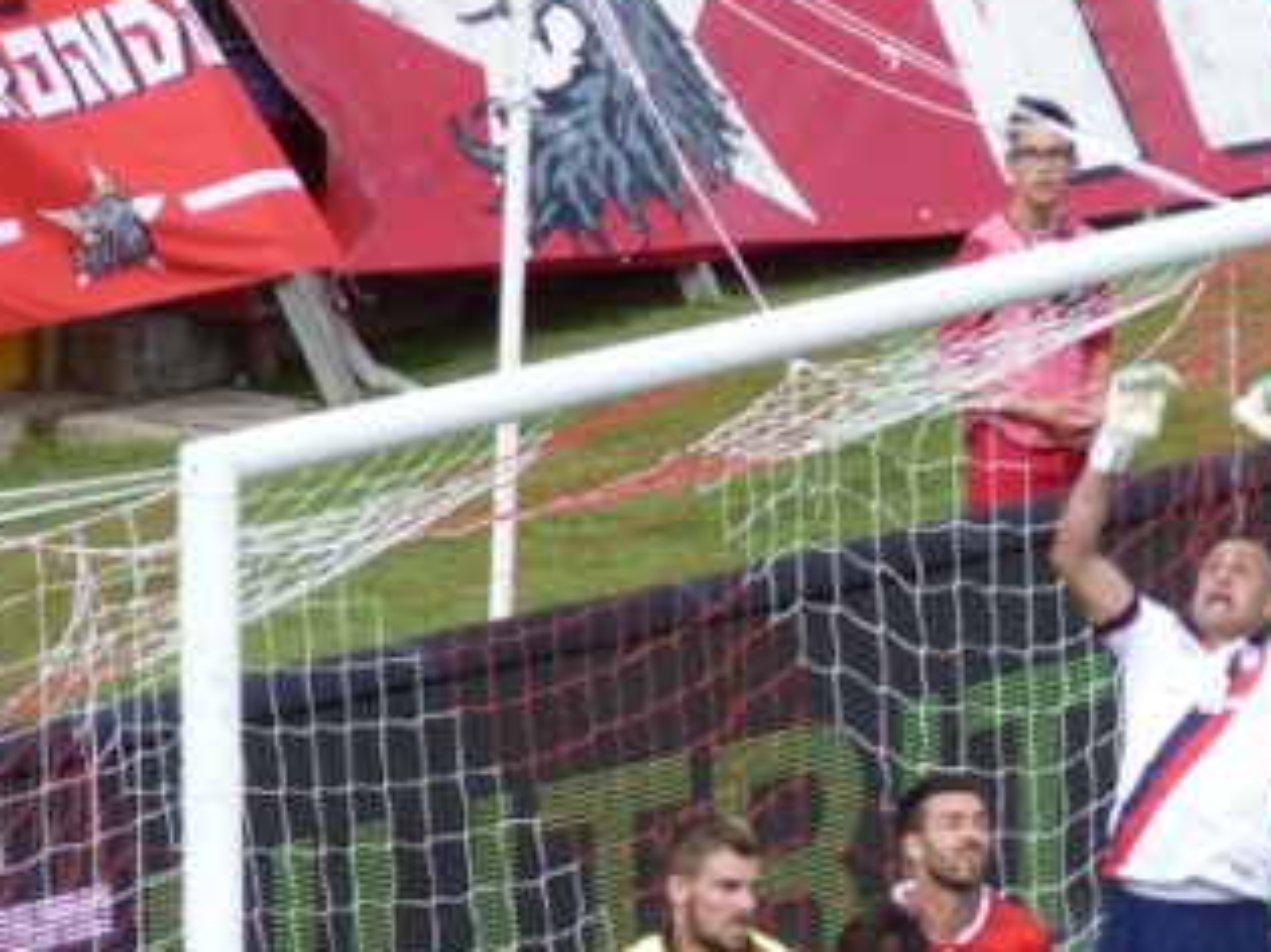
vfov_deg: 1.4
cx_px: 601
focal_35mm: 1074
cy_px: 928
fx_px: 39419
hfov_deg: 1.8
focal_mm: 86.4
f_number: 4.4
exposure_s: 1/200
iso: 80
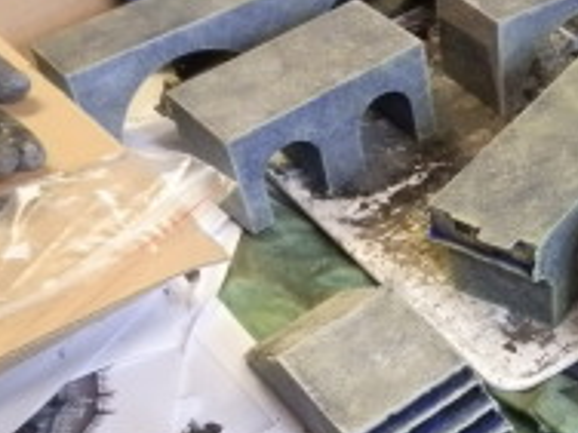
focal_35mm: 80
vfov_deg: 18.4
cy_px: 298
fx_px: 1336
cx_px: 569
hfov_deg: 23.5
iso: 400
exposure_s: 1/25
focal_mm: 5
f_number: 3.1
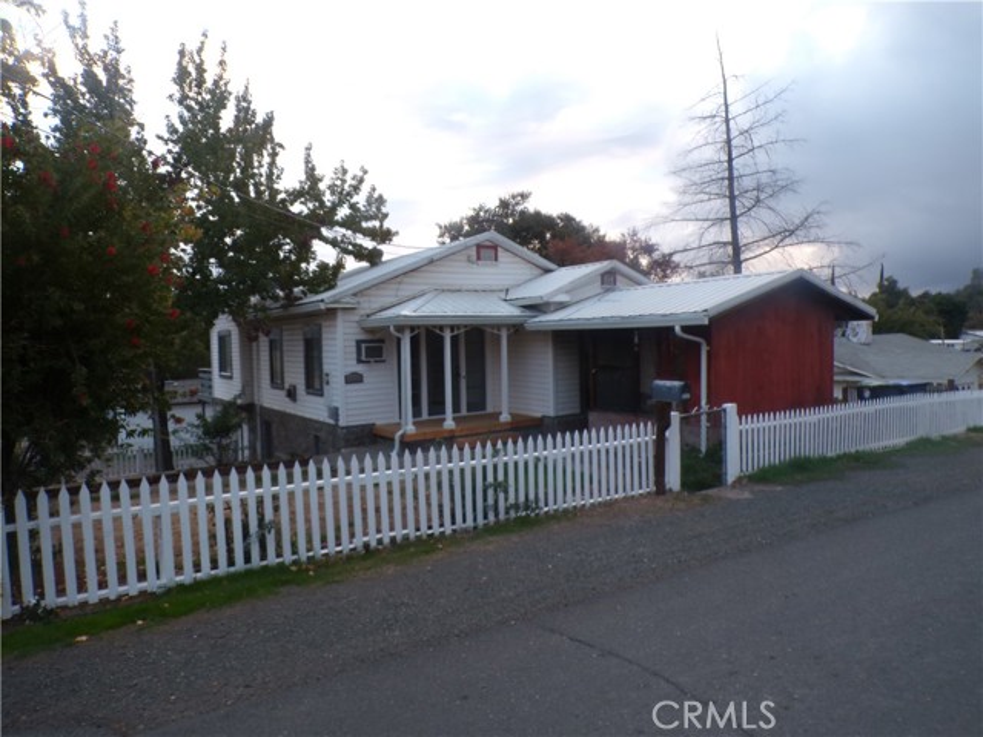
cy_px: 368
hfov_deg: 71.6
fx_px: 682
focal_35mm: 24
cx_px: 492
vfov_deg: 56.8
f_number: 4.4
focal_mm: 4.3
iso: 100
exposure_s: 1/40
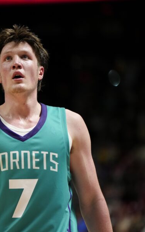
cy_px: 116
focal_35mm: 307
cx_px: 6
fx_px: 1944
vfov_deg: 6.8
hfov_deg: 4.3
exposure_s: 1/1600
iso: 4000
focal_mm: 200
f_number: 2.8
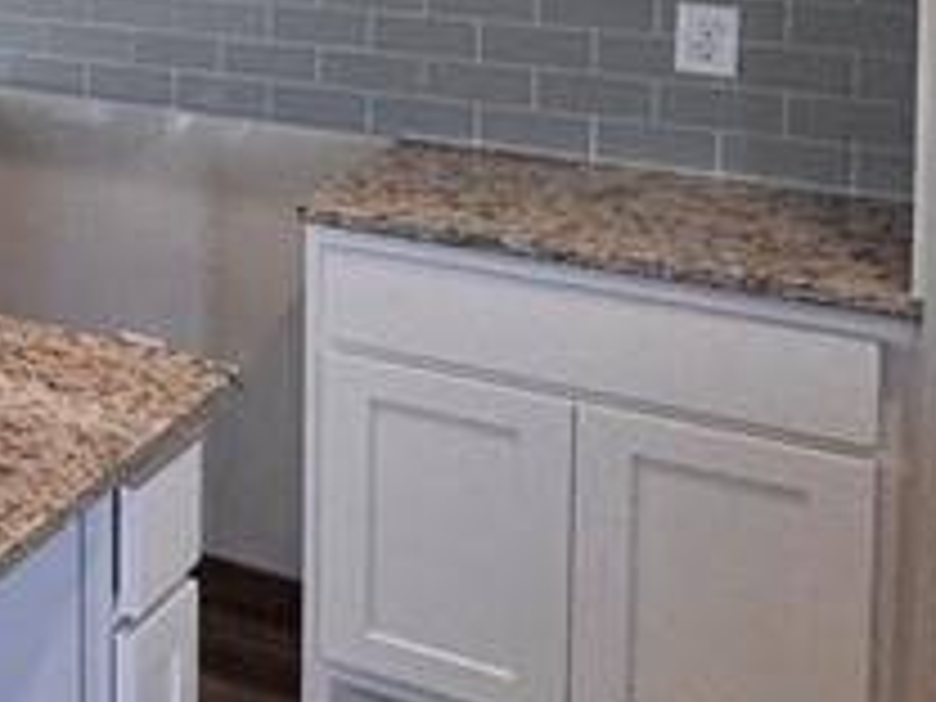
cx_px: -1197
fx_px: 1866
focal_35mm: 69
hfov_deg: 16.1
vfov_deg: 19.7
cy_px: -189
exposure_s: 1/120
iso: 160
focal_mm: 2.22
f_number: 2.2
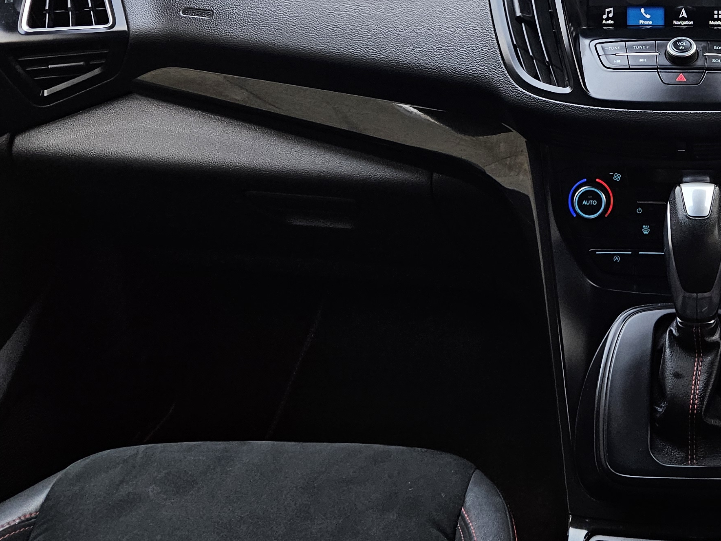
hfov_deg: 34.3
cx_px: 681
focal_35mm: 52
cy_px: 8
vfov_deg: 26.6
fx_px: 1083
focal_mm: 5.4
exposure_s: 1/100
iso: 160
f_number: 1.8
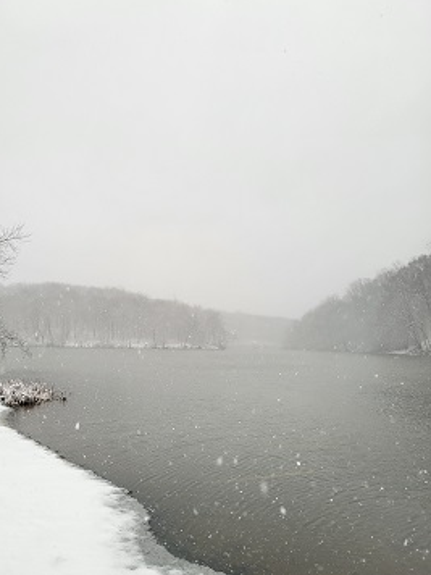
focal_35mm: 31
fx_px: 515
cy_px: 309
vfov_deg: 58.3
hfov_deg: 45.3
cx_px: 186
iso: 40
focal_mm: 5.4
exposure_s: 1/406
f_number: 1.8
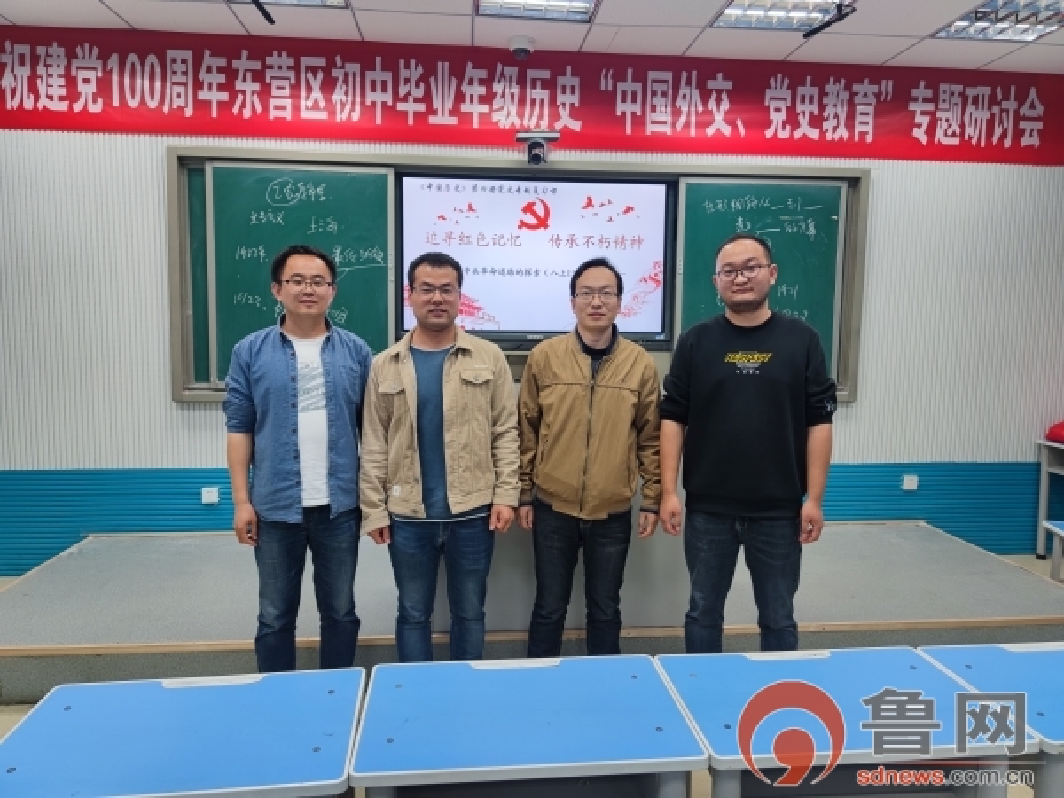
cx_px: 532
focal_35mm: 25
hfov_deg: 69.4
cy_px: 399
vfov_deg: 54.9
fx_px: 768
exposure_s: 1/100
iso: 93
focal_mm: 6.78
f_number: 1.85
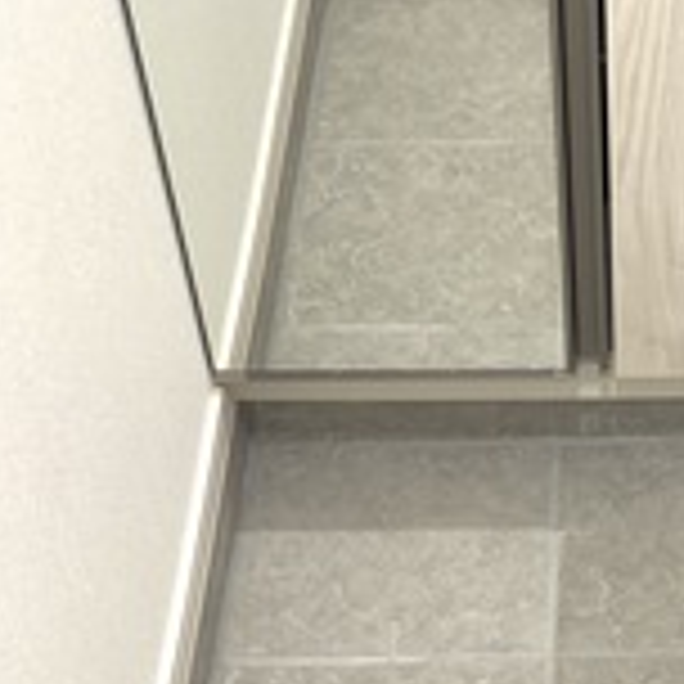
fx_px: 2034
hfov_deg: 18.8
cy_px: 428
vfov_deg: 19.1
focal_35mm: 91
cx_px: 612
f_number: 1.8
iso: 250
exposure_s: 1/60
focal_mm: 4.25
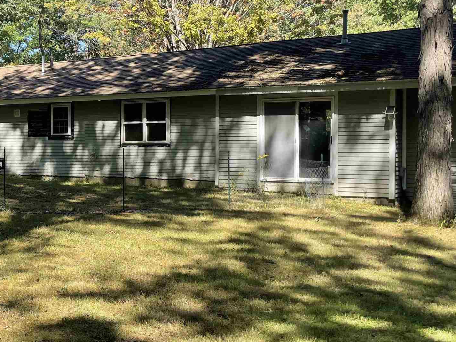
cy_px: 152
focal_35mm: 56
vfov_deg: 26.1
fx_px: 738
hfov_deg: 32.8
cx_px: 54
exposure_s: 1/979
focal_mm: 4.2
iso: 32
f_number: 1.6
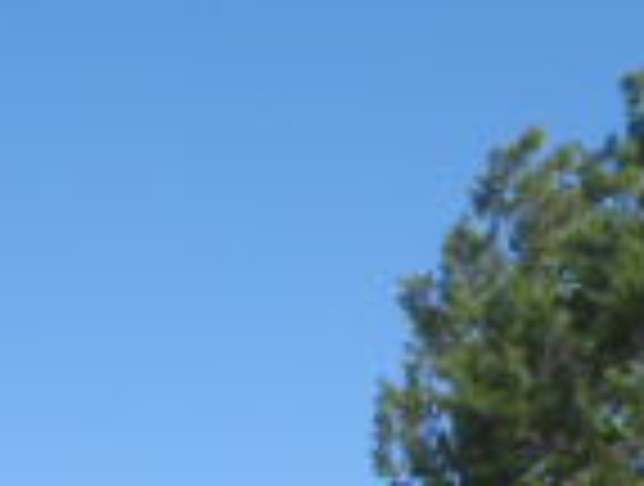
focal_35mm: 125
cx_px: -428
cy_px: 954
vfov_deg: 10.9
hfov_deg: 14.3
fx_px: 2331
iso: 80
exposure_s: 1/500
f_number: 3.9
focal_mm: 5
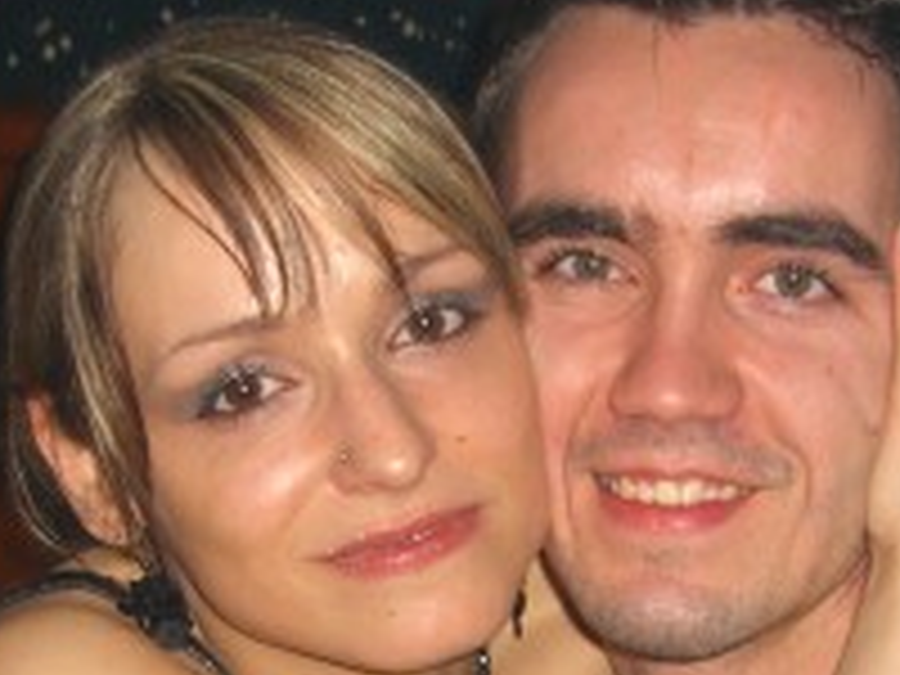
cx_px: 562
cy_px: 729
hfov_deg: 17.2
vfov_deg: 12.8
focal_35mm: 114
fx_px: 2964
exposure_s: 1/60
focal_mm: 7.9
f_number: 2.8
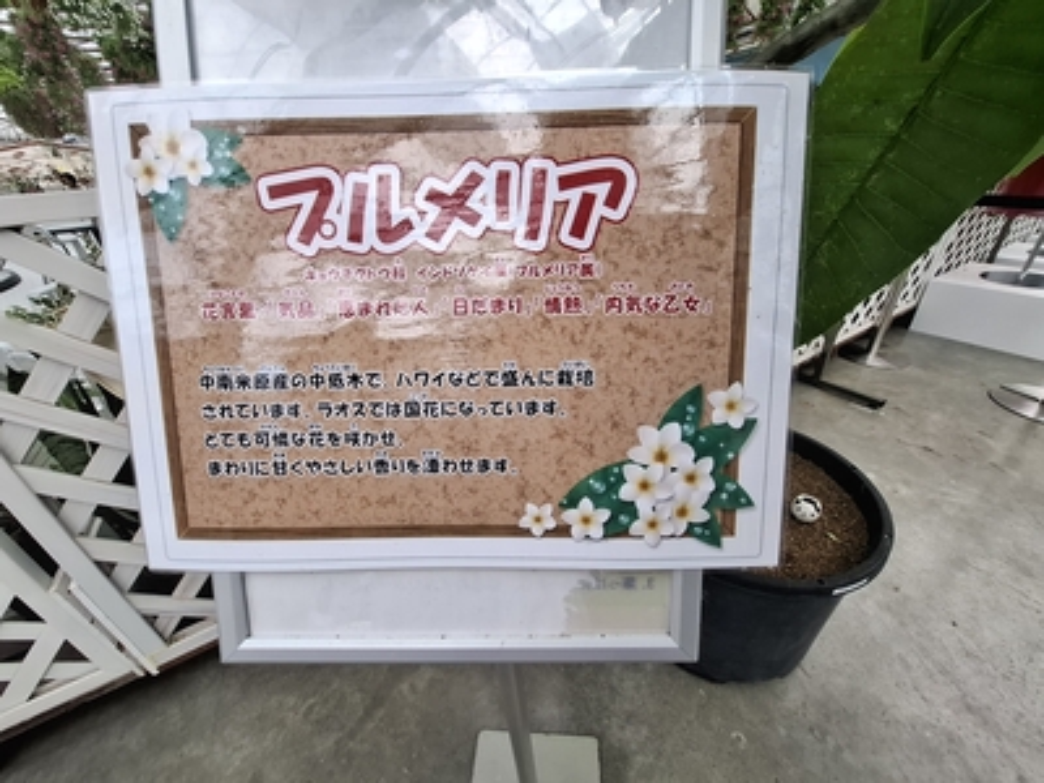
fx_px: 392
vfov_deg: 89.9
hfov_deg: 106.2
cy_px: 392
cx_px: 522
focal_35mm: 13
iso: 40
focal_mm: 1.74
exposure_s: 1/100
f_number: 2.2
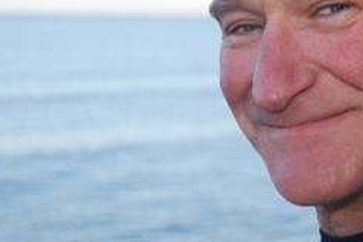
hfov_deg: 16.5
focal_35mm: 123
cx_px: 311
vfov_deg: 11.1
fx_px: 1238
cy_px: 48
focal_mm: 45
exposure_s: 1/320
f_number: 5.3
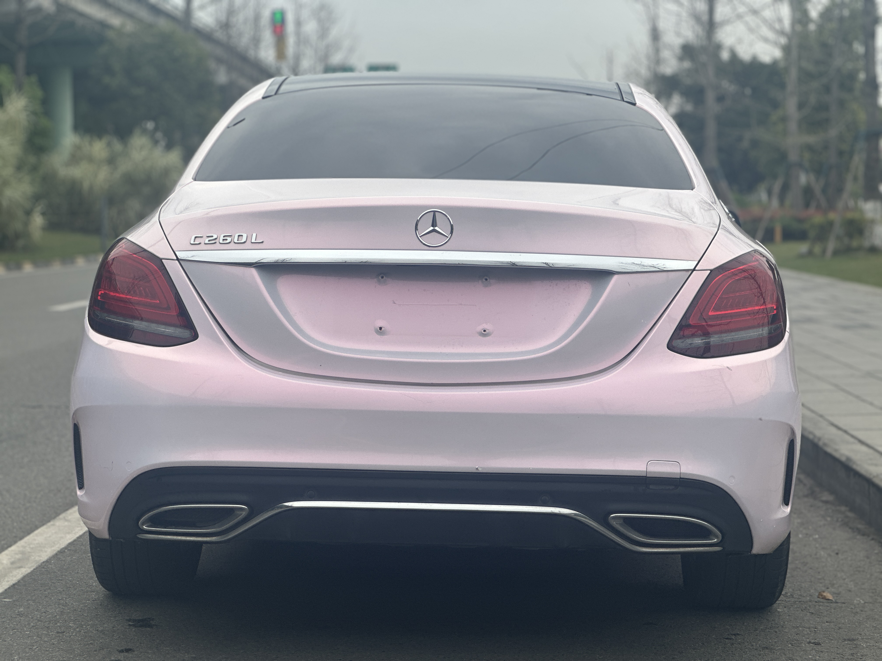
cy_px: 330
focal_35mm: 77
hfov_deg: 25.3
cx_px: 441
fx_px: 1962
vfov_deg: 19.1
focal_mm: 9
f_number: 2.8
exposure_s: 1/471
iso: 32
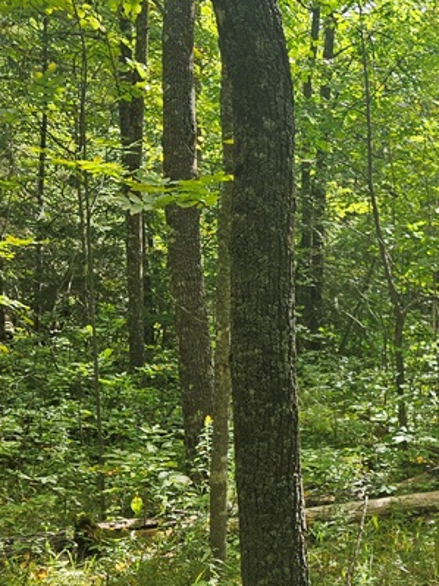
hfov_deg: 23.1
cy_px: 339
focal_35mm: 59
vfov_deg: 32.6
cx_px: 502
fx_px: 998
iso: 25
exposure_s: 1/298
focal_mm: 5.4
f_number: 1.8
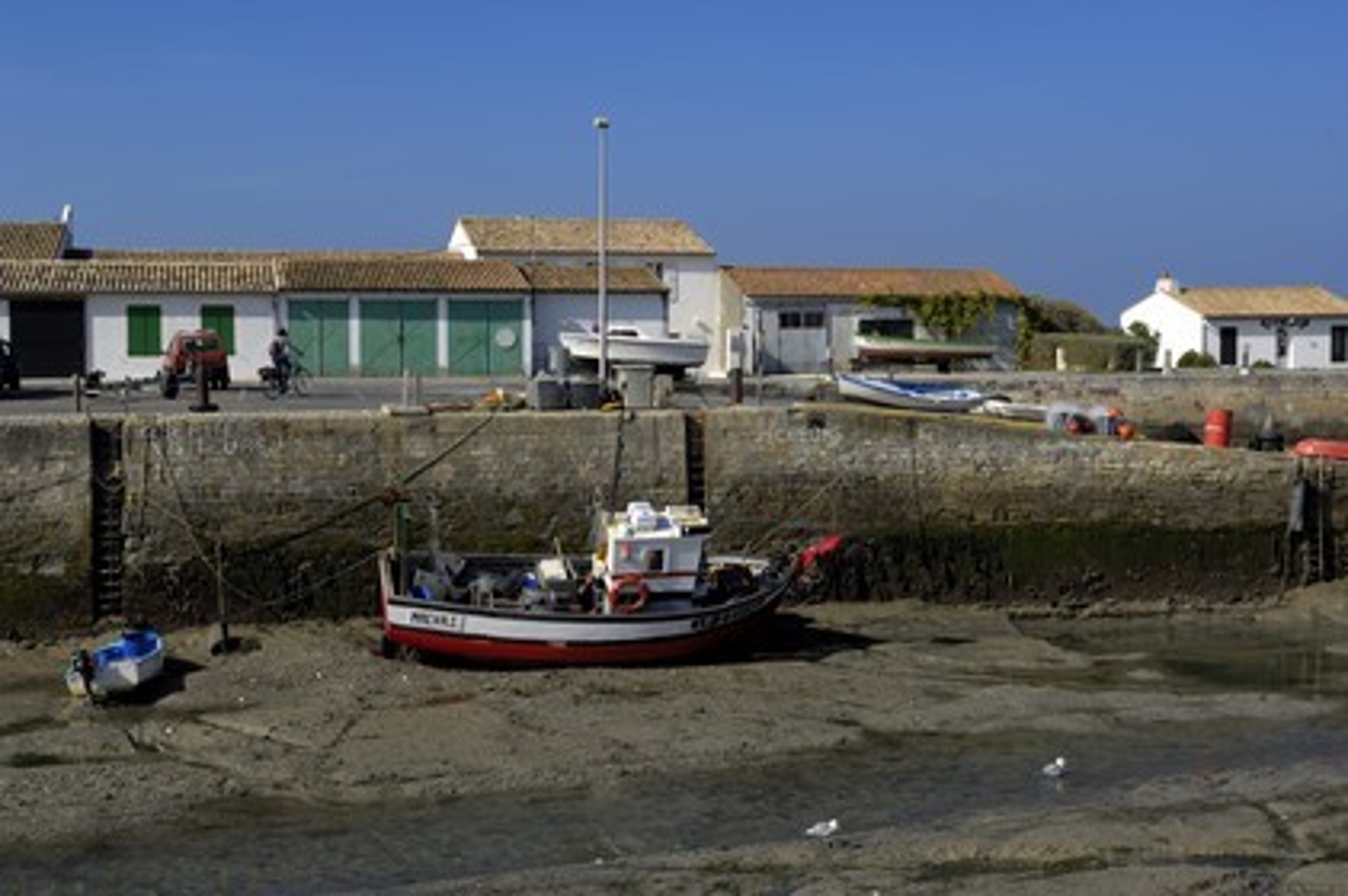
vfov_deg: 28.0
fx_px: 1796
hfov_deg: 41.1
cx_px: 674
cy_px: 448
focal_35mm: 48
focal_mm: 32
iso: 100
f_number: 11
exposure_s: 1/160
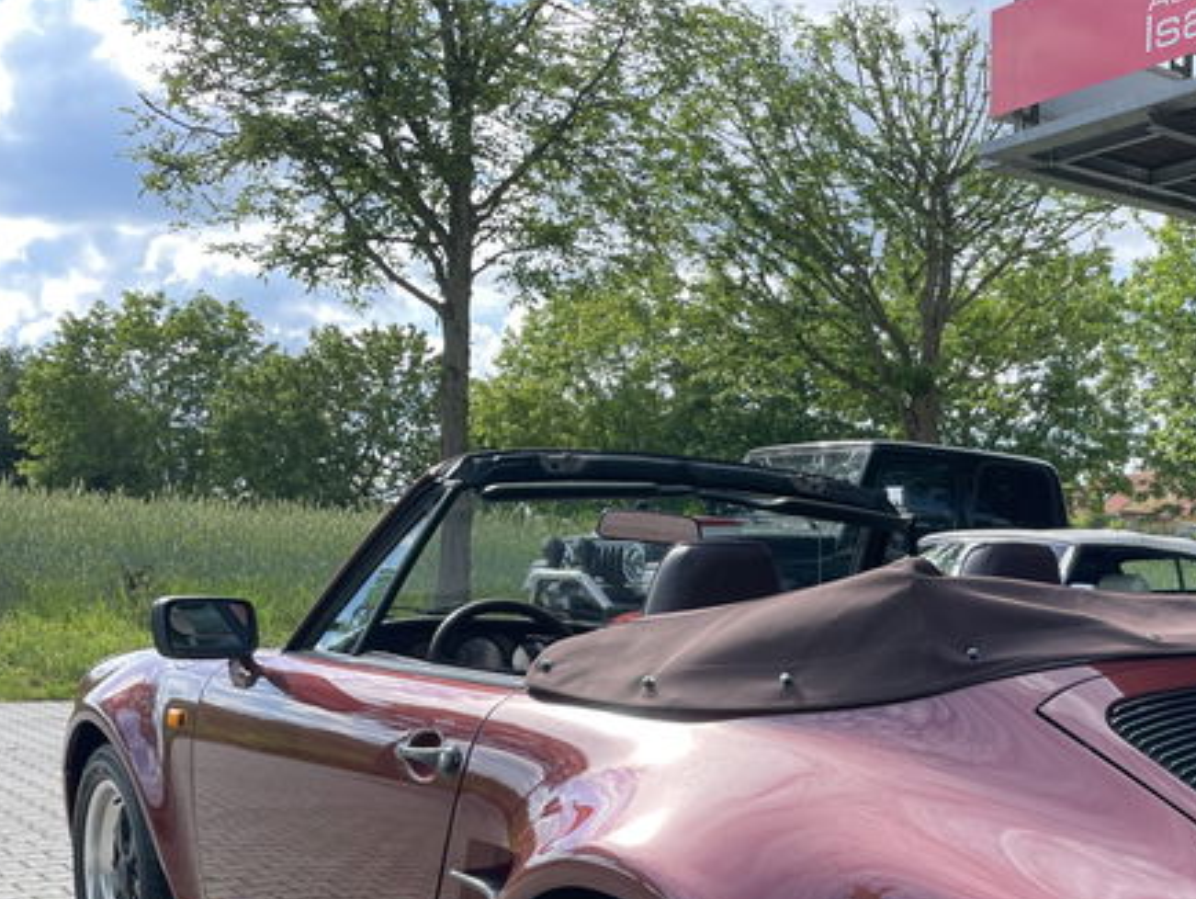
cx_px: 970
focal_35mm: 46
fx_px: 1590
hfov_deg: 39.5
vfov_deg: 30.3
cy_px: 786
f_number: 1.6
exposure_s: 1/917
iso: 32
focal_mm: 4.2
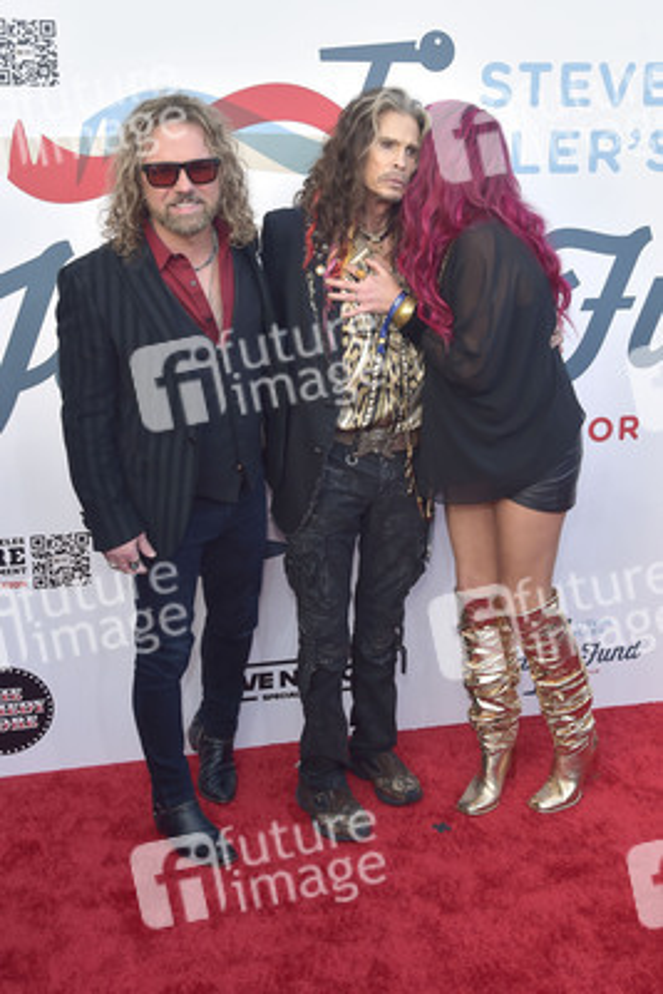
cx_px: 332
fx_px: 1049
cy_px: 497
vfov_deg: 50.7
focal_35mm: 38
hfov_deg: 35.1
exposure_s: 1/250
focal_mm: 38
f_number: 6.3
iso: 400
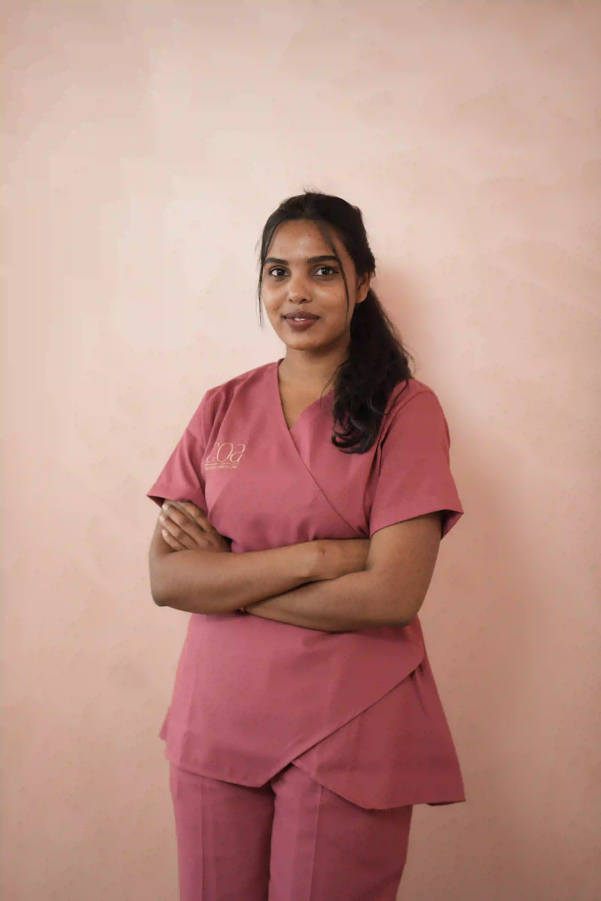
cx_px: 300
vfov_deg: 39.6
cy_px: 450
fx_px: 1252
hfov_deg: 27.0
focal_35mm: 50
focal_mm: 50
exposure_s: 1/640
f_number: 2
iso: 1600
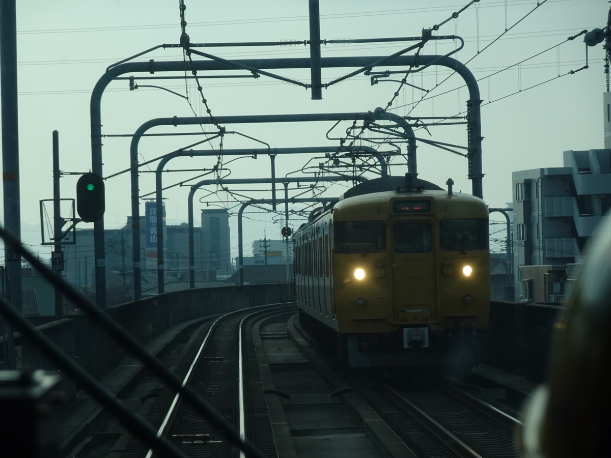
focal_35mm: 232
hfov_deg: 8.5
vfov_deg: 6.4
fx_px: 4095
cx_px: 306
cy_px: 229
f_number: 6.3
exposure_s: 1/500
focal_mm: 37.51
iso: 80
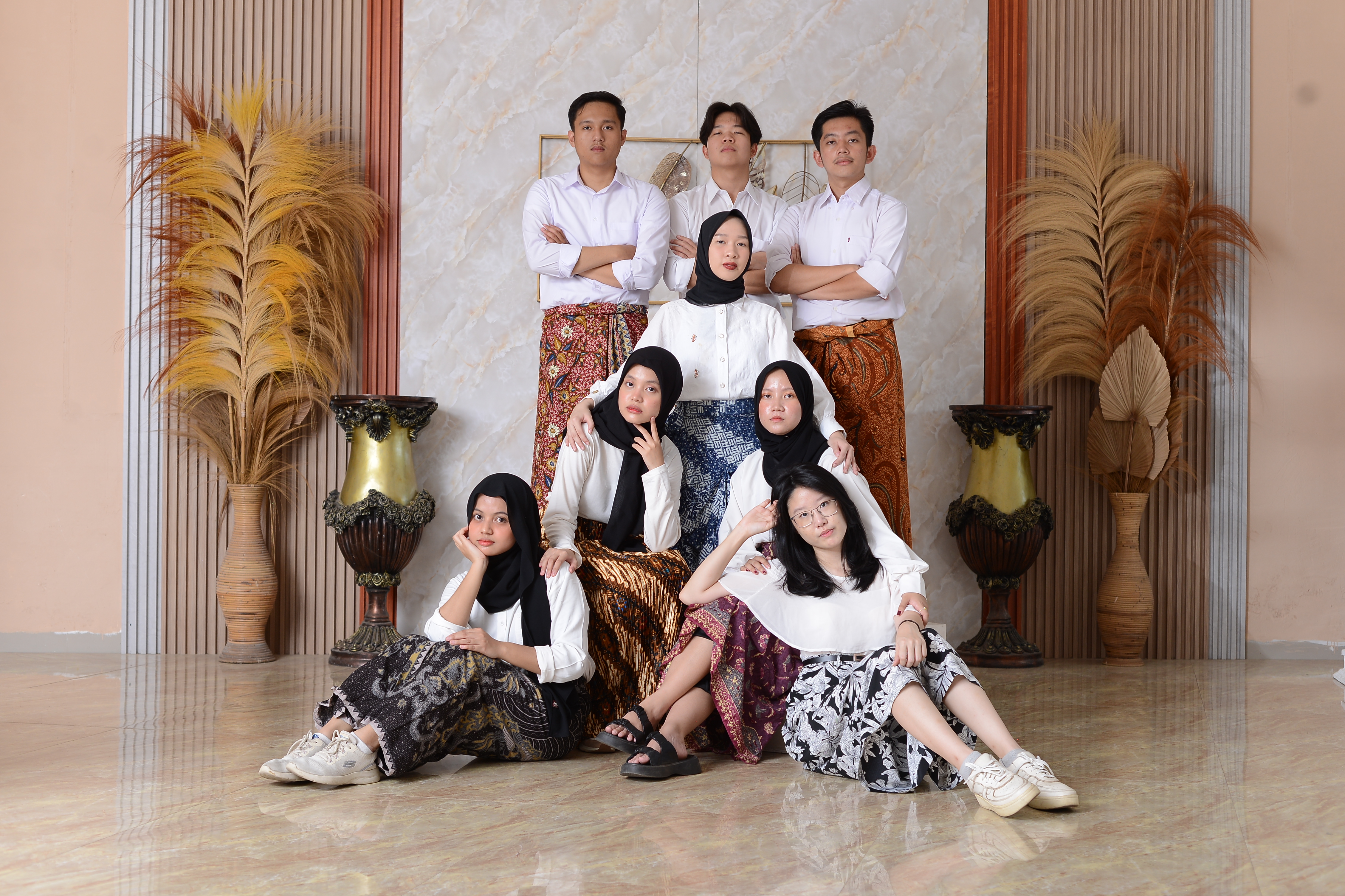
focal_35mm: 50
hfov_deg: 39.6
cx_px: 672
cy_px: 448
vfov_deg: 27.0
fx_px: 1868
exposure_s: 1/125
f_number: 4.5
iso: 320
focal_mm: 50
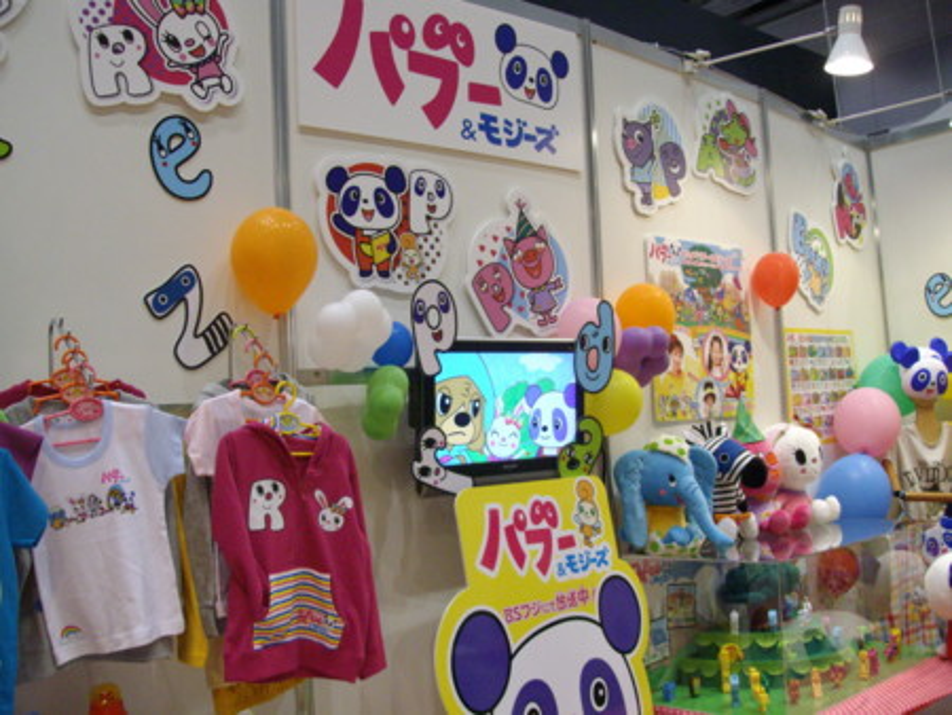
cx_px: 476
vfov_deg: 39.7
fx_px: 991
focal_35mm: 36
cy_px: 358
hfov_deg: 51.3
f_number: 2.7
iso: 320
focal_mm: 6
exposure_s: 1/80
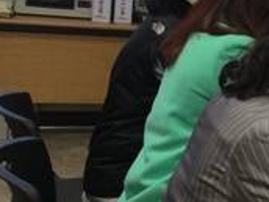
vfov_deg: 15.3
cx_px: 410
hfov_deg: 18.1
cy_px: 41
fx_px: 746
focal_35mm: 96
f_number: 2.2
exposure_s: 1/30
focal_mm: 4.12
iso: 64
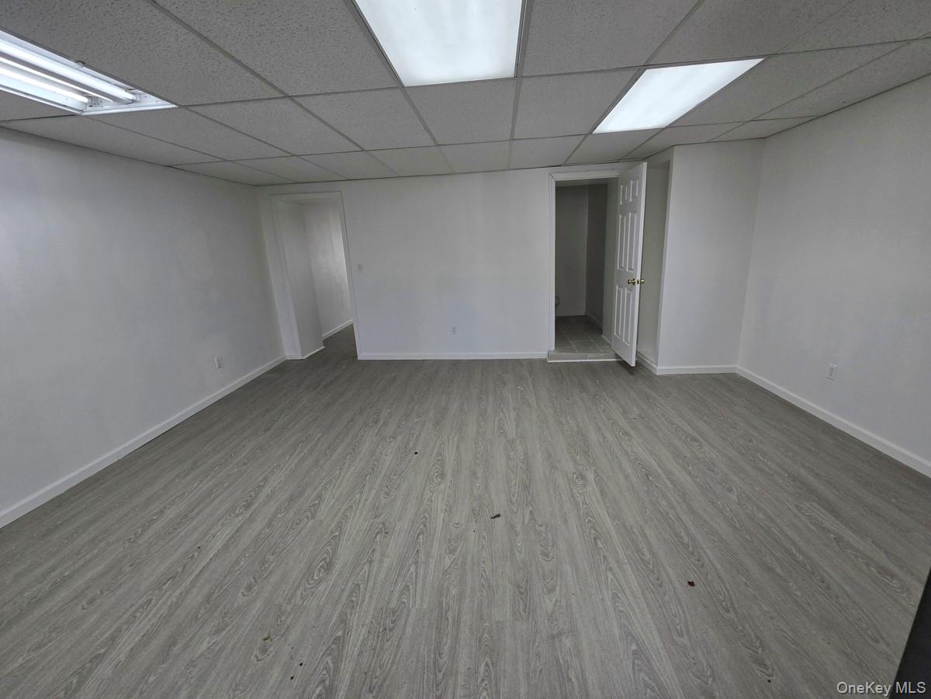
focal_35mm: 13
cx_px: 466
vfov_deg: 89.9
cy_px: 350
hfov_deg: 106.2
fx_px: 350
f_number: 2.2
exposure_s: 1/120
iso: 64
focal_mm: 2.2
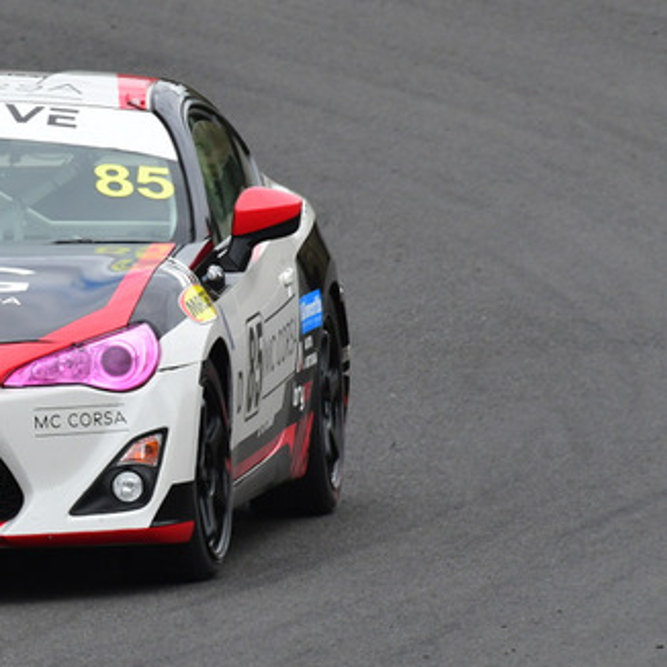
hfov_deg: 1.1
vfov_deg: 1.1
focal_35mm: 1563
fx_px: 34073
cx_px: -102
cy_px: 252
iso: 800
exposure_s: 1/640
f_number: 11
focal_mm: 500
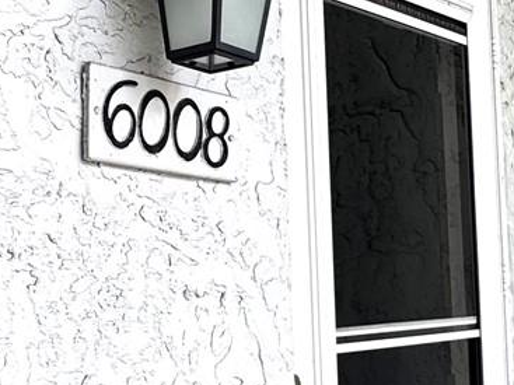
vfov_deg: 23.9
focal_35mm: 61
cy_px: 269
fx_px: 905
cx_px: 147
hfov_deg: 31.3
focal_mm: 2.22
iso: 40
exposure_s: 1/152
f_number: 2.2
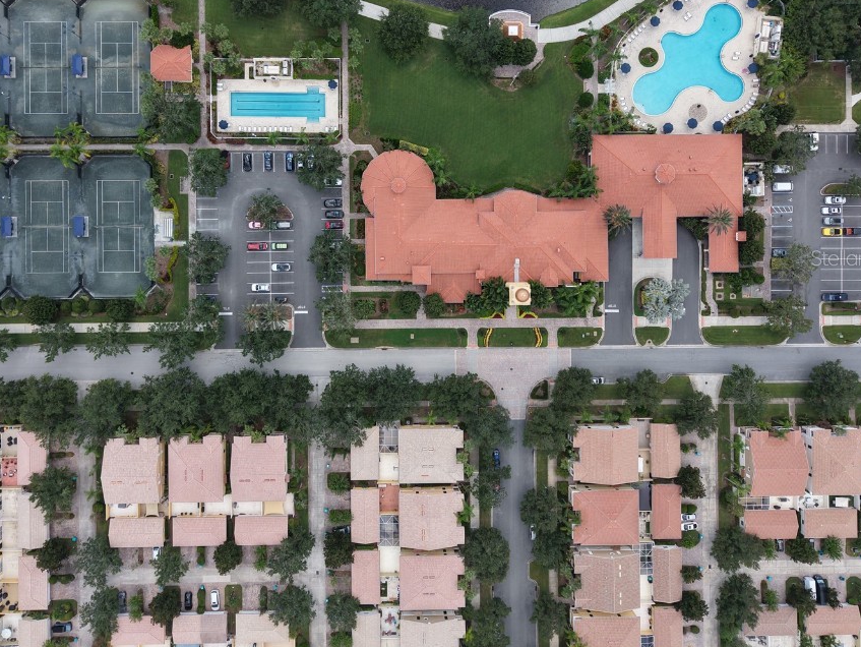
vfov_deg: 48.0
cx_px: 386
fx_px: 722
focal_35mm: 29
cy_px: 257
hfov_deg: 61.5
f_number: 1.8
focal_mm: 8.67
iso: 100
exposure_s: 1/1000
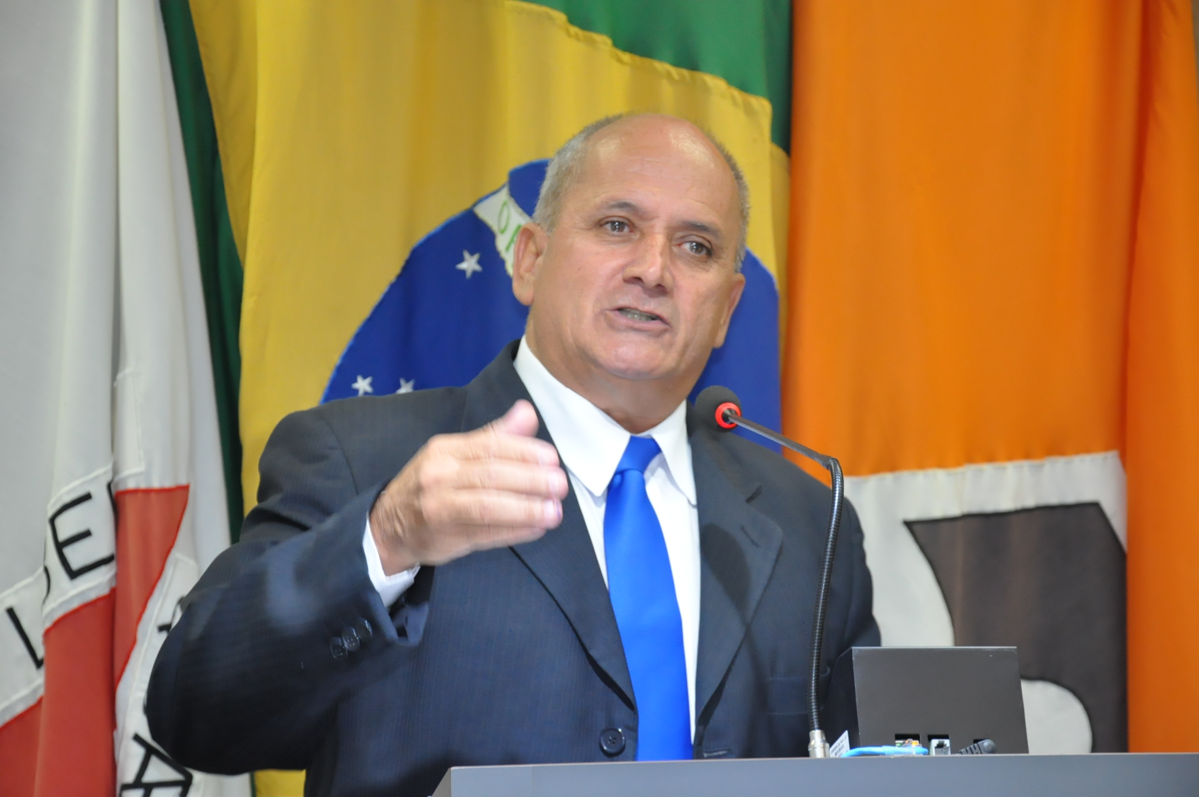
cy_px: 398
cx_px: 600
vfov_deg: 10.7
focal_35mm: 128
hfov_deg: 16.1
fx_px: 4241
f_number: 5.6
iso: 2000
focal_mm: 85
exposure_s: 1/60
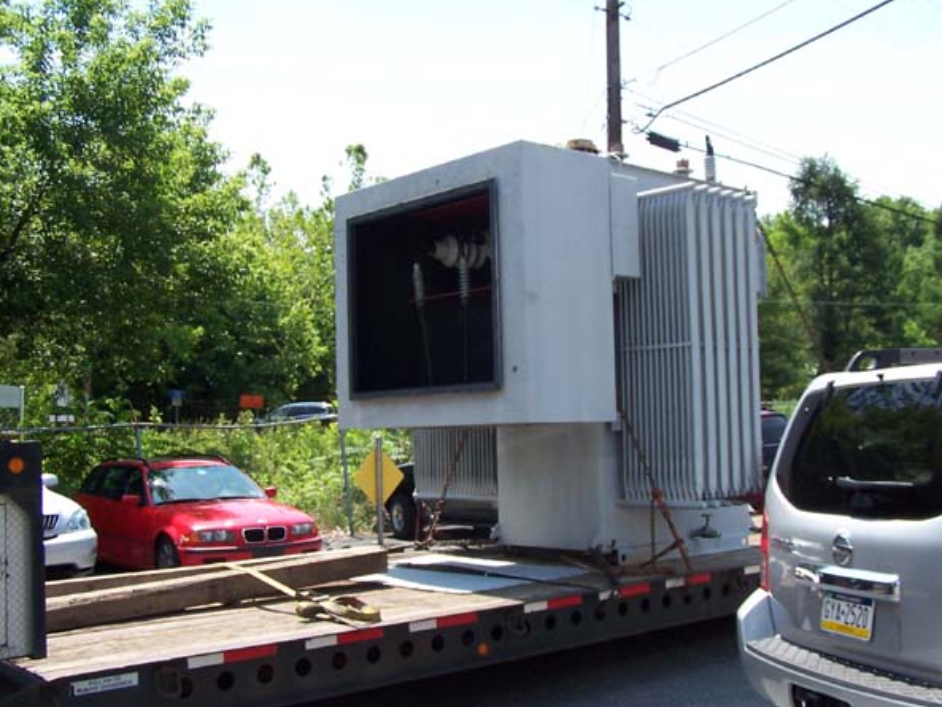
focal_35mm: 41
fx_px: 1116
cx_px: 485
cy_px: 361
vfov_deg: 35.1
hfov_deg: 45.8
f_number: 4
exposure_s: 1/350
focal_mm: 6.3
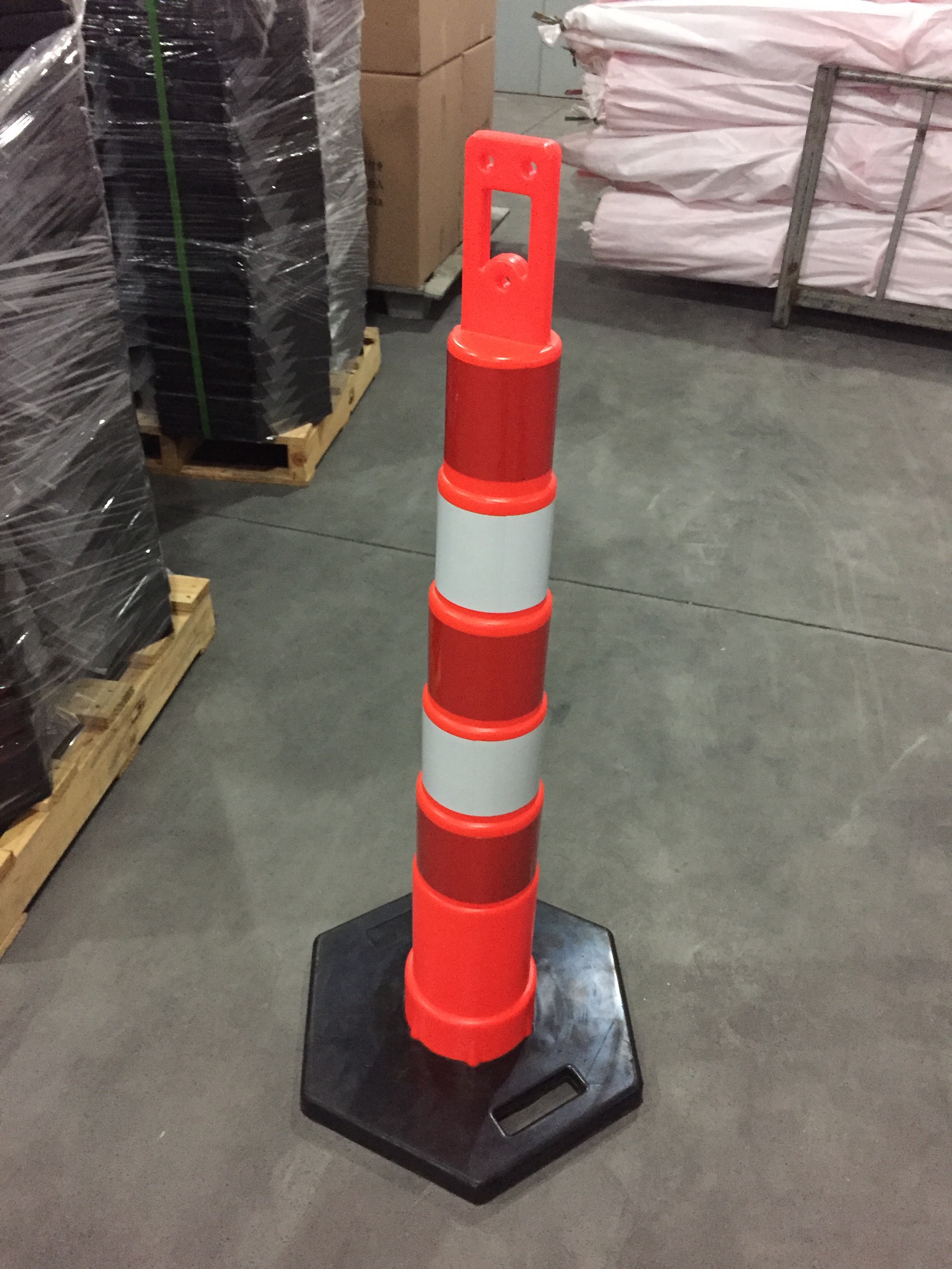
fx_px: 1063
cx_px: 476
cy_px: 634
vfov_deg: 61.7
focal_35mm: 29
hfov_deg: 48.2
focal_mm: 4.15
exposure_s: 1/17
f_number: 2.2
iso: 400
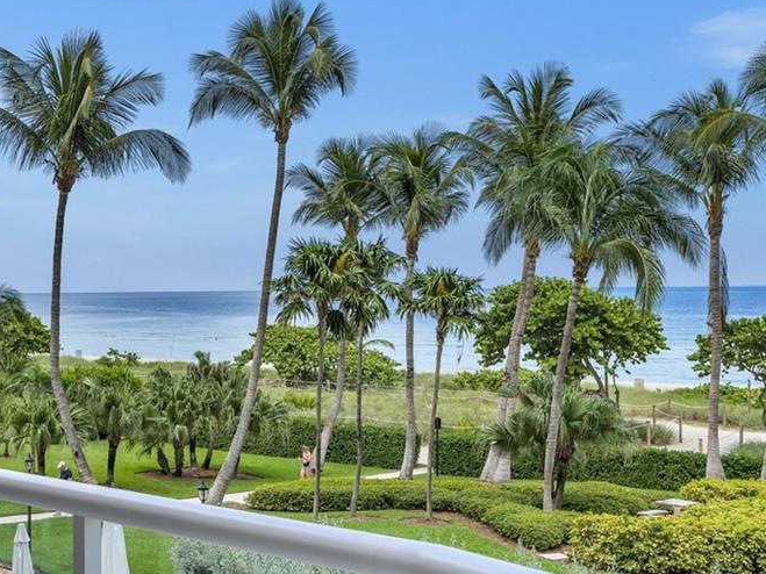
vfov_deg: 26.1
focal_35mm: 56
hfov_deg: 33.2
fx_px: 1239
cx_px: 135
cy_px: 292
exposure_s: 1/500
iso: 200
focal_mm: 24
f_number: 8
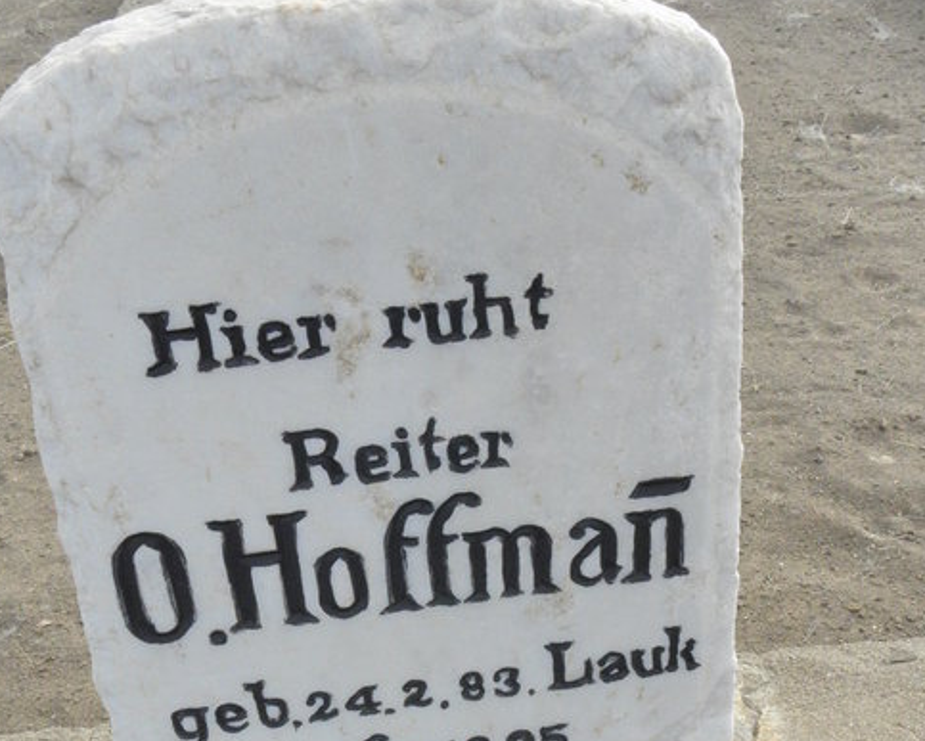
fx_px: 1151
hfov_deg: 43.8
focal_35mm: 42
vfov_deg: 35.2
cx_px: 458
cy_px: 513
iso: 200
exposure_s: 1/250
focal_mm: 4.6
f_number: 6.3
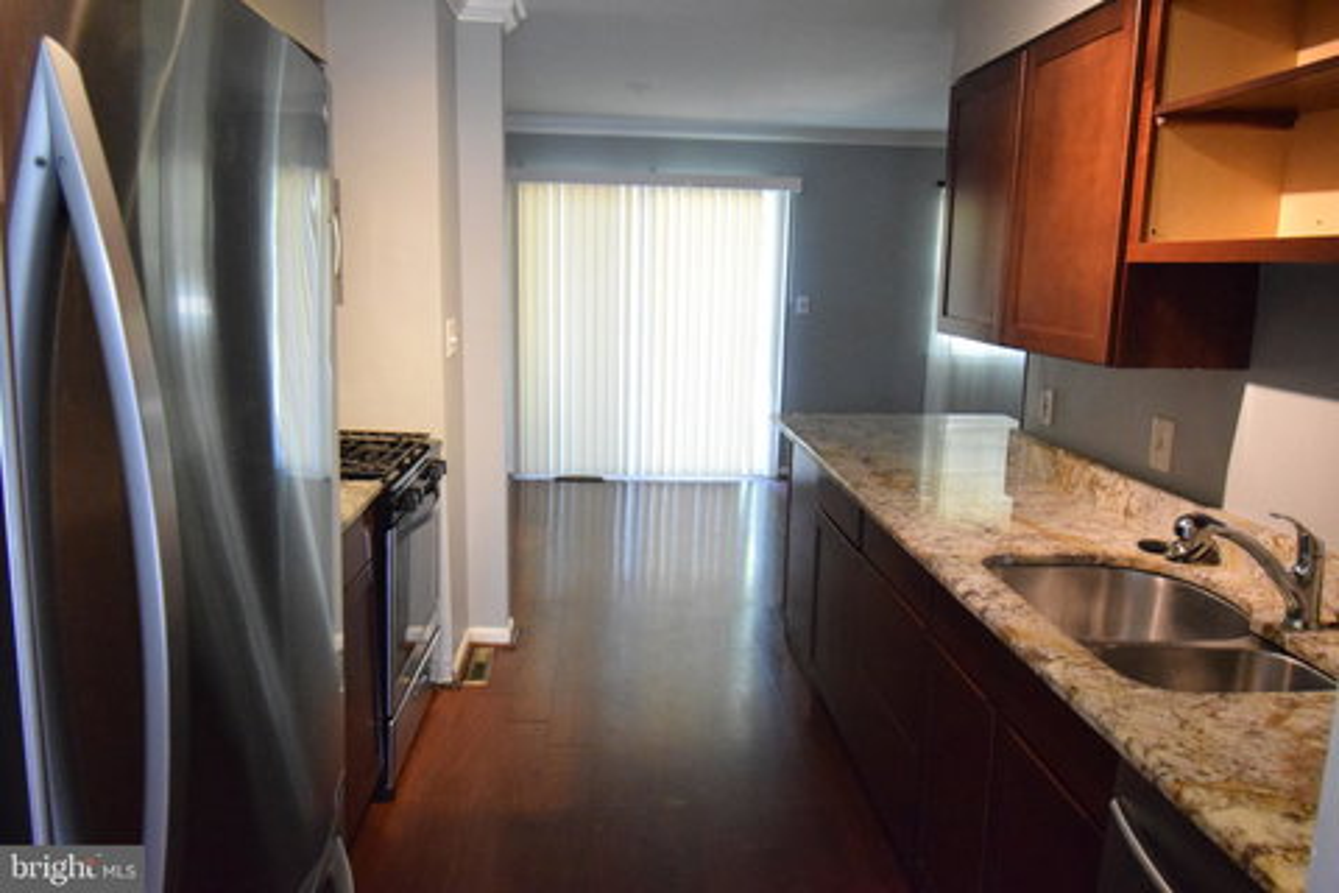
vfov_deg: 50.4
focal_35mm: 26
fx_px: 948
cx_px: 670
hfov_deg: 70.4
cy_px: 446
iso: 8000
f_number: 6.3
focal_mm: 17
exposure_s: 1/100
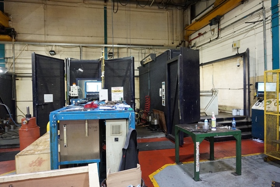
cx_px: 140
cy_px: 94
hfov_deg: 73.7
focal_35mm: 24
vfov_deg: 53.1
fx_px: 187
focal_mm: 16
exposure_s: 1/60
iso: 3200
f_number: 3.5
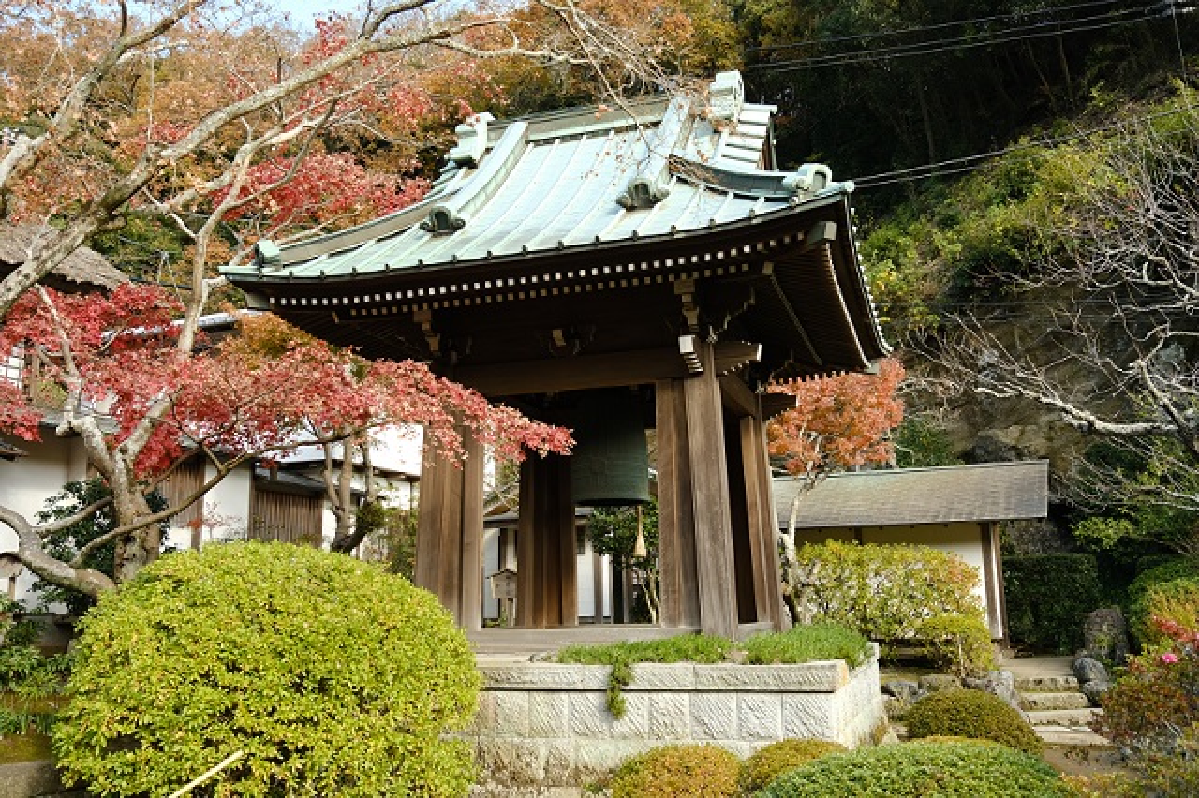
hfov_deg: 62.0
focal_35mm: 30
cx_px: 600
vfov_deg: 43.6
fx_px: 999
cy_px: 399
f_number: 5
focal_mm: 20.2
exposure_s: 1/250
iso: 400
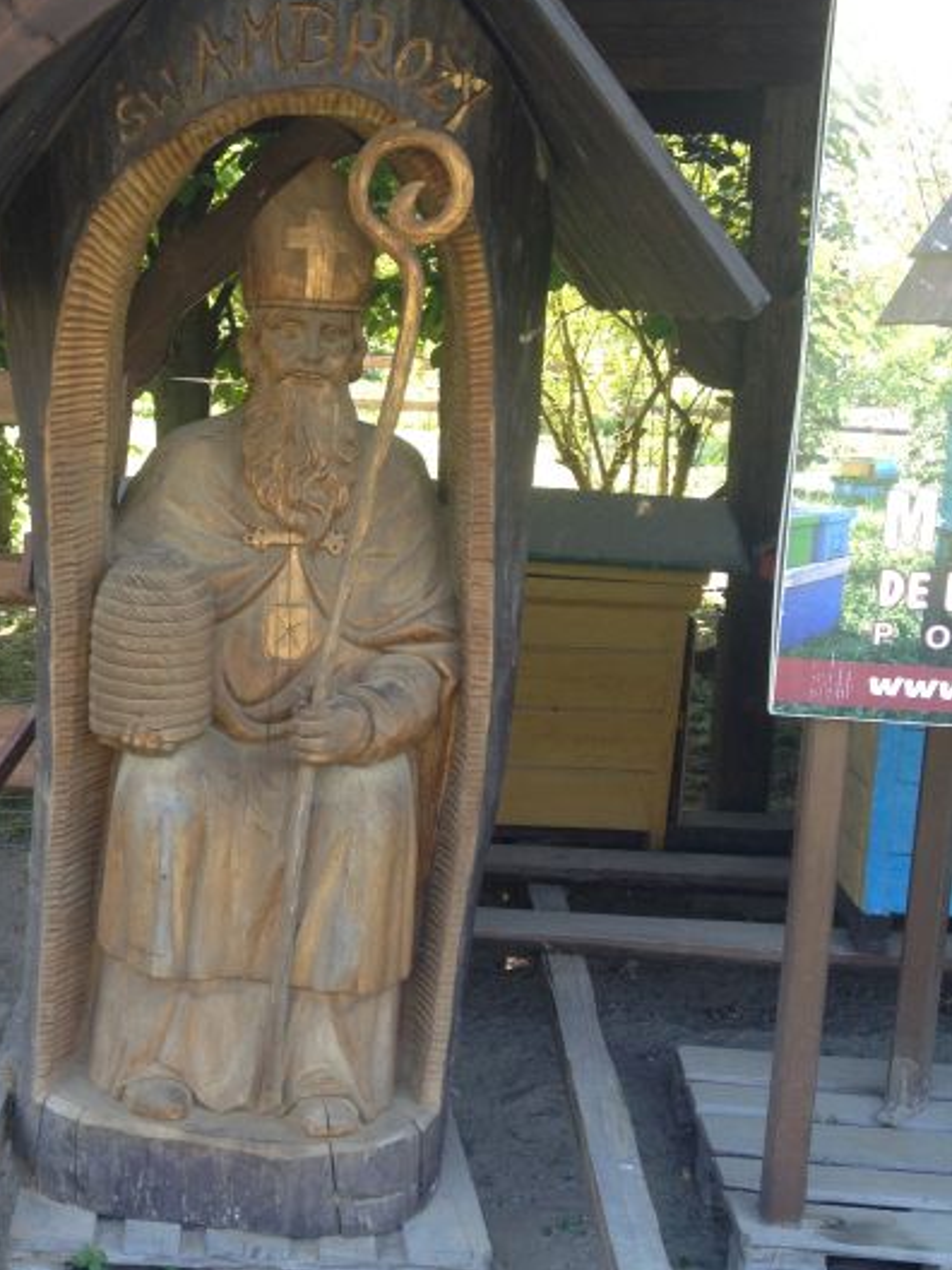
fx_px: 1943
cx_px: 233
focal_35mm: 53
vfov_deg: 36.2
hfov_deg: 27.1
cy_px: 657
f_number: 2.4
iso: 50
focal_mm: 4.28
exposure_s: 1/60
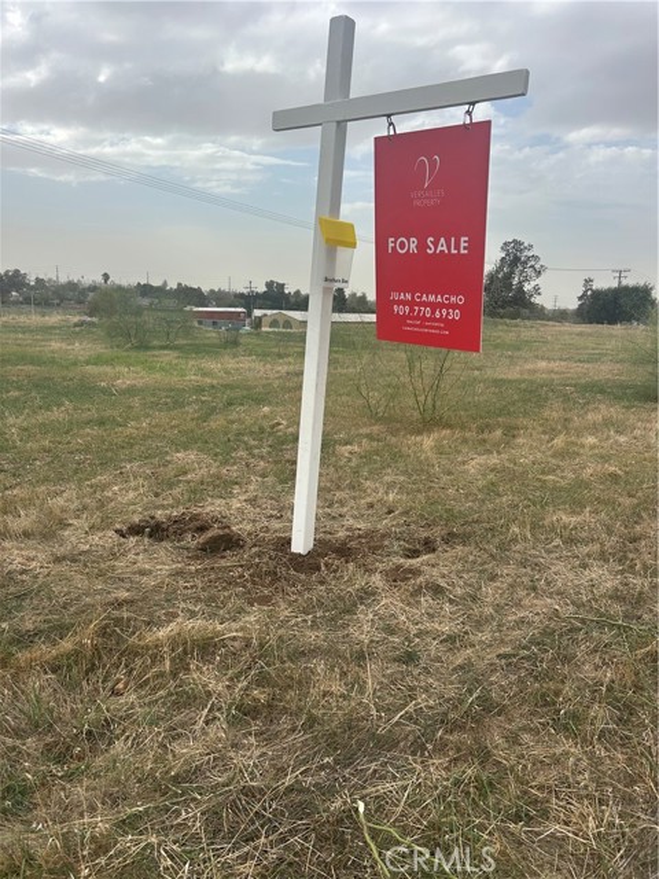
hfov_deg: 53.1
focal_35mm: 26
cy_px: 440
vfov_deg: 67.3
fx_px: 660
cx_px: 330
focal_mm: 5.7
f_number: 1.5
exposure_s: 1/1808
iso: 50
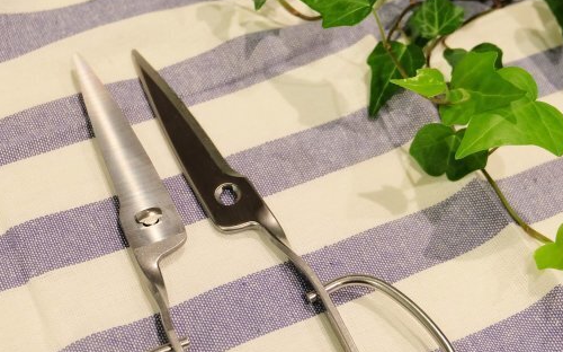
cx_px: 266
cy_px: 276
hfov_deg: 33.0
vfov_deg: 20.7
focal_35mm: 62
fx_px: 951
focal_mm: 25.6
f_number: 4.5
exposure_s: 1/40
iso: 800
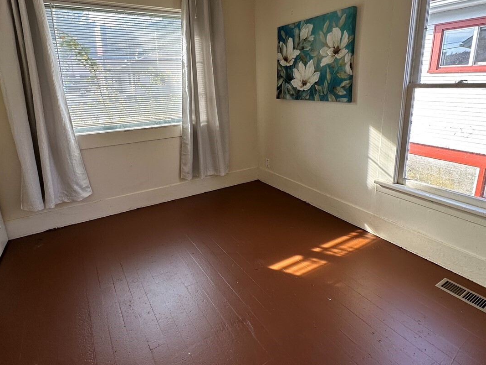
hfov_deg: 79.0
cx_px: 253
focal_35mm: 21
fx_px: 295
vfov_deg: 63.2
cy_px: 159
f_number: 2.2
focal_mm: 2.22
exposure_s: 1/99
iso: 50
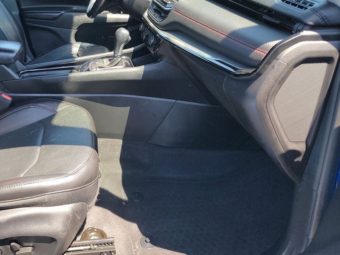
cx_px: 93
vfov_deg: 39.9
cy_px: 73
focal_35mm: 35
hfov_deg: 50.8
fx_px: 344
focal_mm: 6.7
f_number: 1.8
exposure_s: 1/119
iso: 89
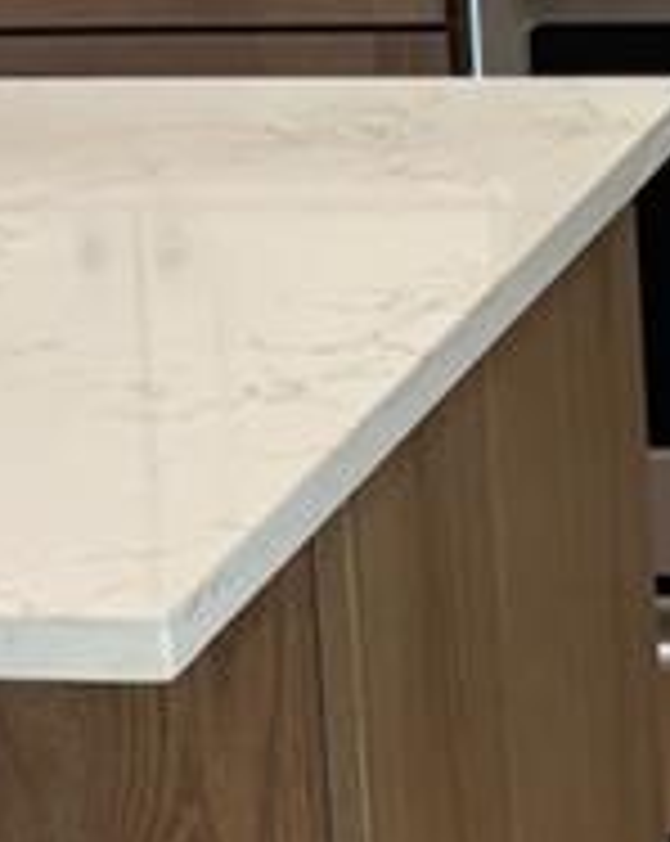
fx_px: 5193
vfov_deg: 9.1
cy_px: -293
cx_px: 553
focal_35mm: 209
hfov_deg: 7.4
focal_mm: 5.96
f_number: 1.6
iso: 100
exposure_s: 1/120
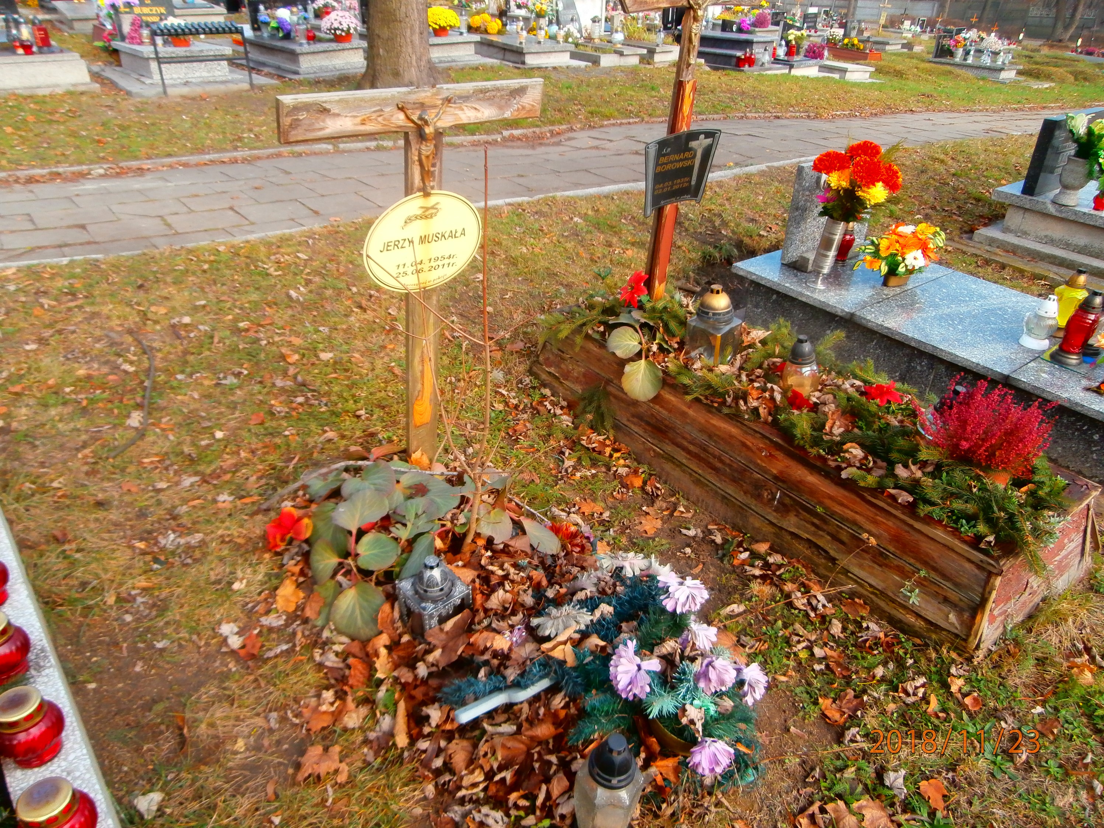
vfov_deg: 56.8
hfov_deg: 71.6
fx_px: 765
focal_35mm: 24
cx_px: 552
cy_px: 414
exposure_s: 1/200
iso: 100
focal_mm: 4.2
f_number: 3
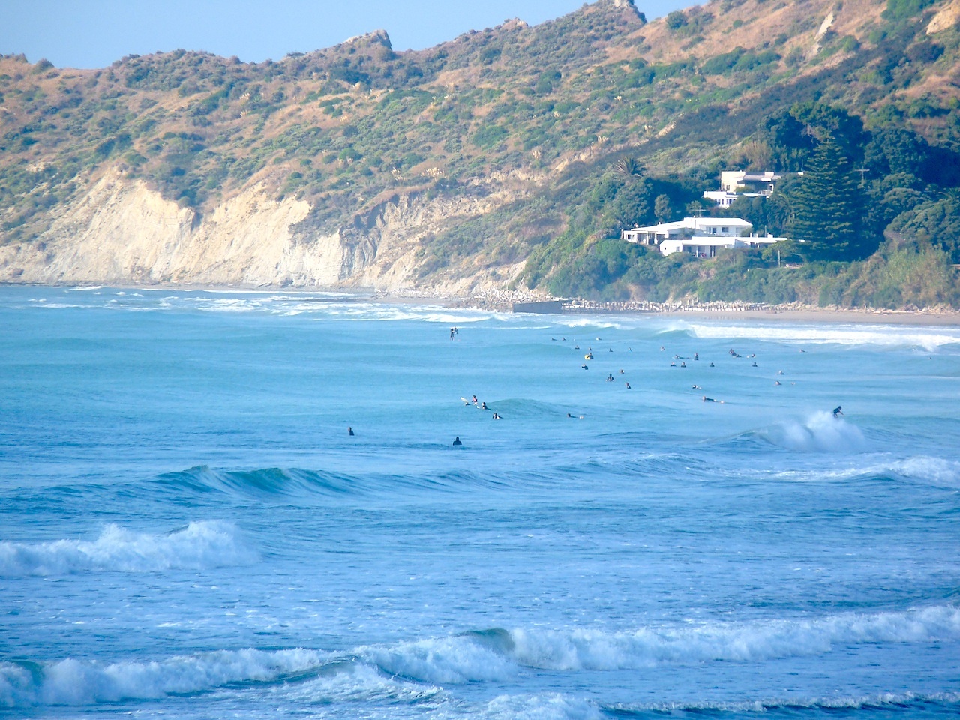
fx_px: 13478
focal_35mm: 486
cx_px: 480
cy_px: 360
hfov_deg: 4.1
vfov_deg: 3.1
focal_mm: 86.4
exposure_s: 1/400
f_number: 5.6
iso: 100
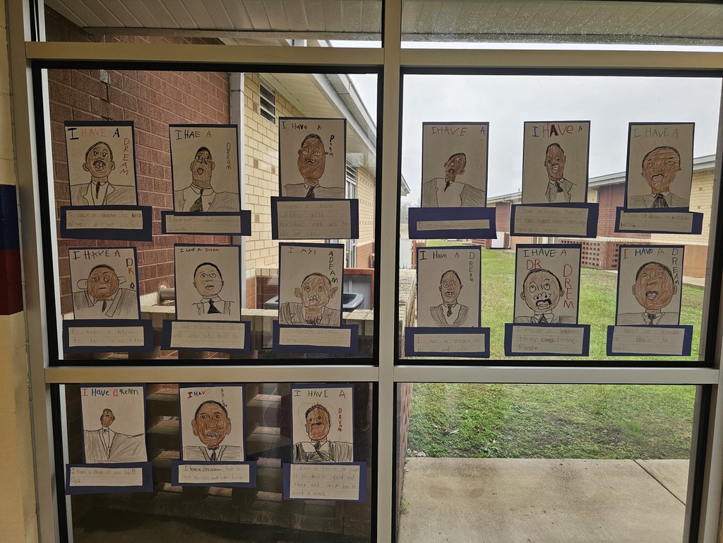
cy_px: 272
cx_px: 362
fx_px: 480
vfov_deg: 58.9
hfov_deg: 73.9
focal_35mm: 23
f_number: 1.7
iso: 32
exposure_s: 1/120
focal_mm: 6.3
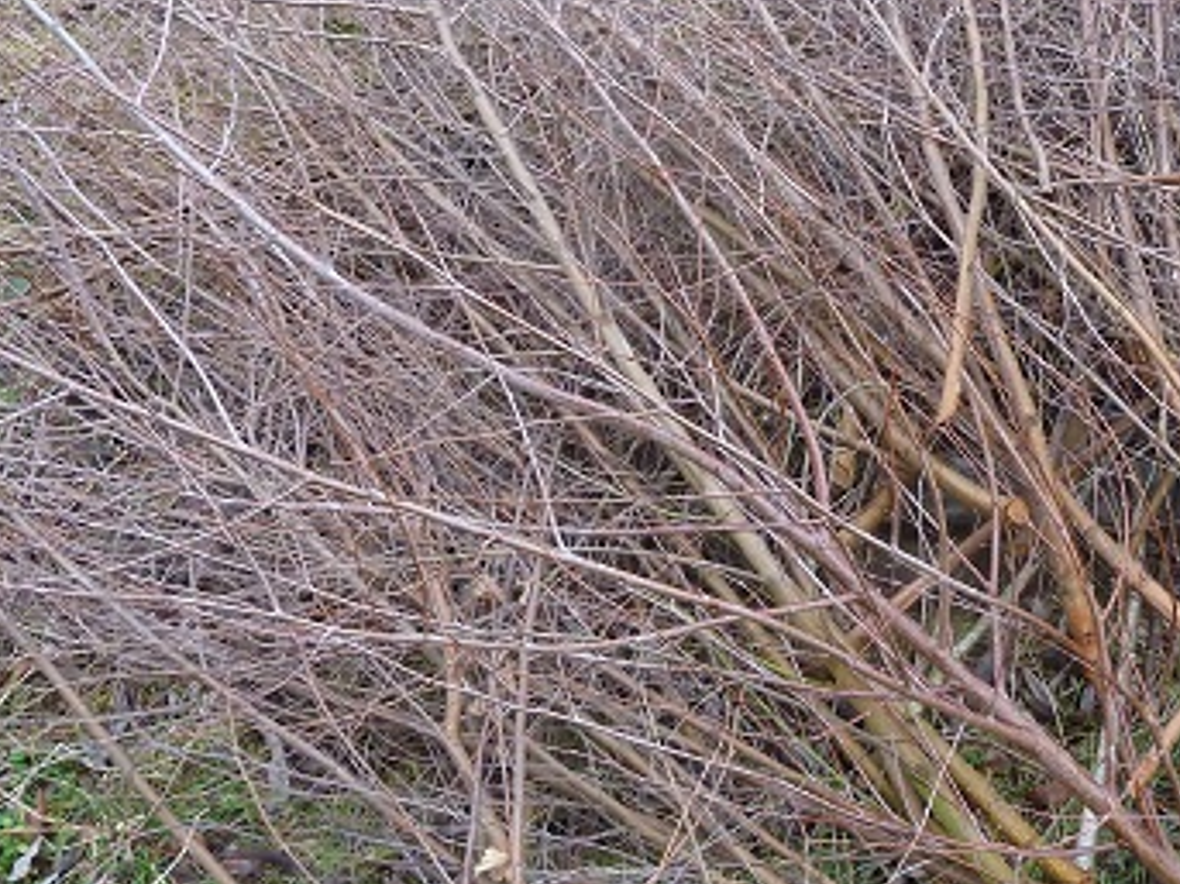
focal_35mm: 51
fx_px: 1738
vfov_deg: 28.5
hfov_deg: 36.8
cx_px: 850
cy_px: 411
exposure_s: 1/30
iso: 200
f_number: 3.3
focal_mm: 4.1
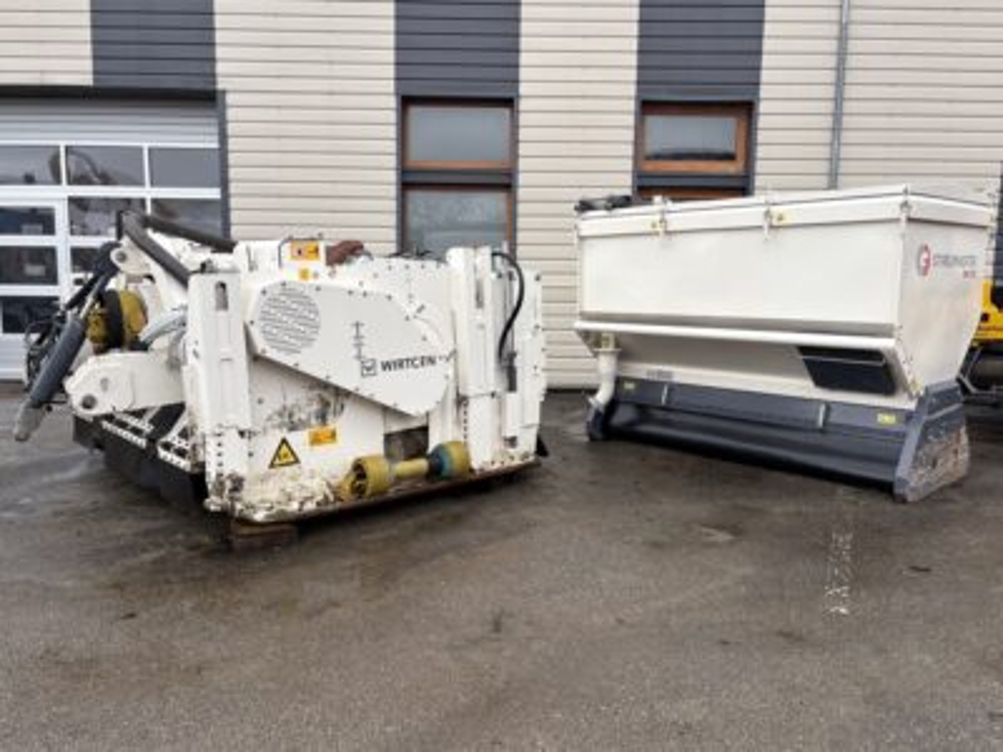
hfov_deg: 67.3
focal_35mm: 26
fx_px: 753
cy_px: 376
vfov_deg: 53.1
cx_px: 502
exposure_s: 1/503
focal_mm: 5.96
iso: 50
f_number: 1.6
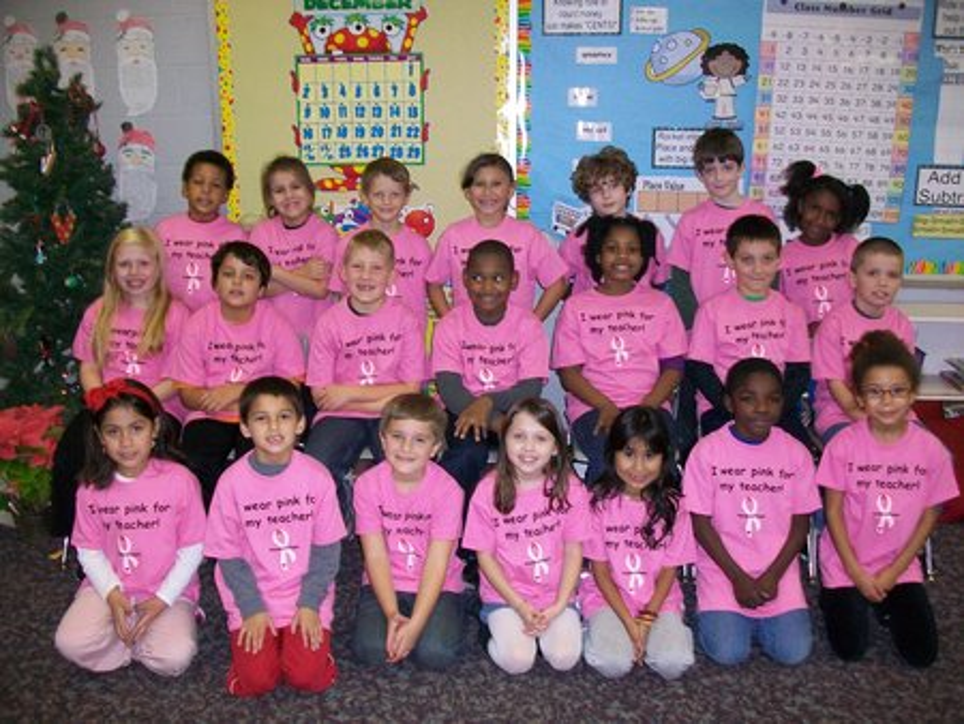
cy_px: 362
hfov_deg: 56.8
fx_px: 892
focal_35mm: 32
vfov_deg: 44.2
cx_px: 482
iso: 160
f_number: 2.8
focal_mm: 5.7
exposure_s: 1/60
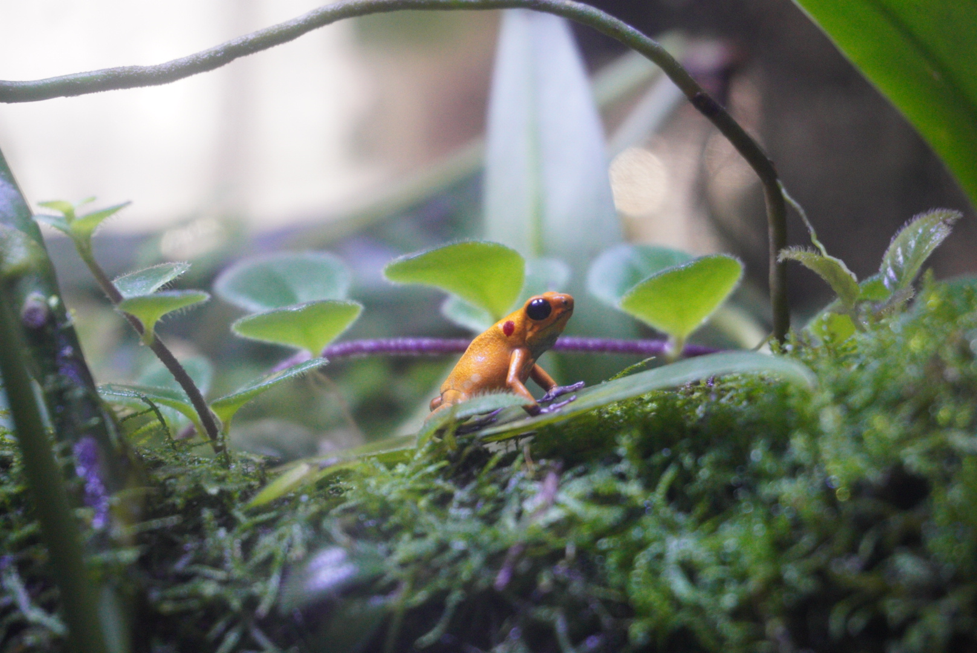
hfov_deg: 27.0
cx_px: 488
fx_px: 2037
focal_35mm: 75
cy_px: 326
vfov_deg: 18.2
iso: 3200
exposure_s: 1/80
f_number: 5.6
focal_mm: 50
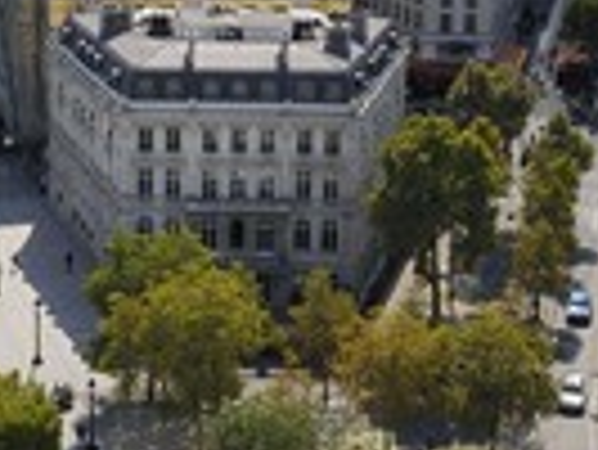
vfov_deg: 15.5
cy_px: 9
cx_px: 106
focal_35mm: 94
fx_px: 1625
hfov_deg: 20.6
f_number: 11
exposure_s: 1/250
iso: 200
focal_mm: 31
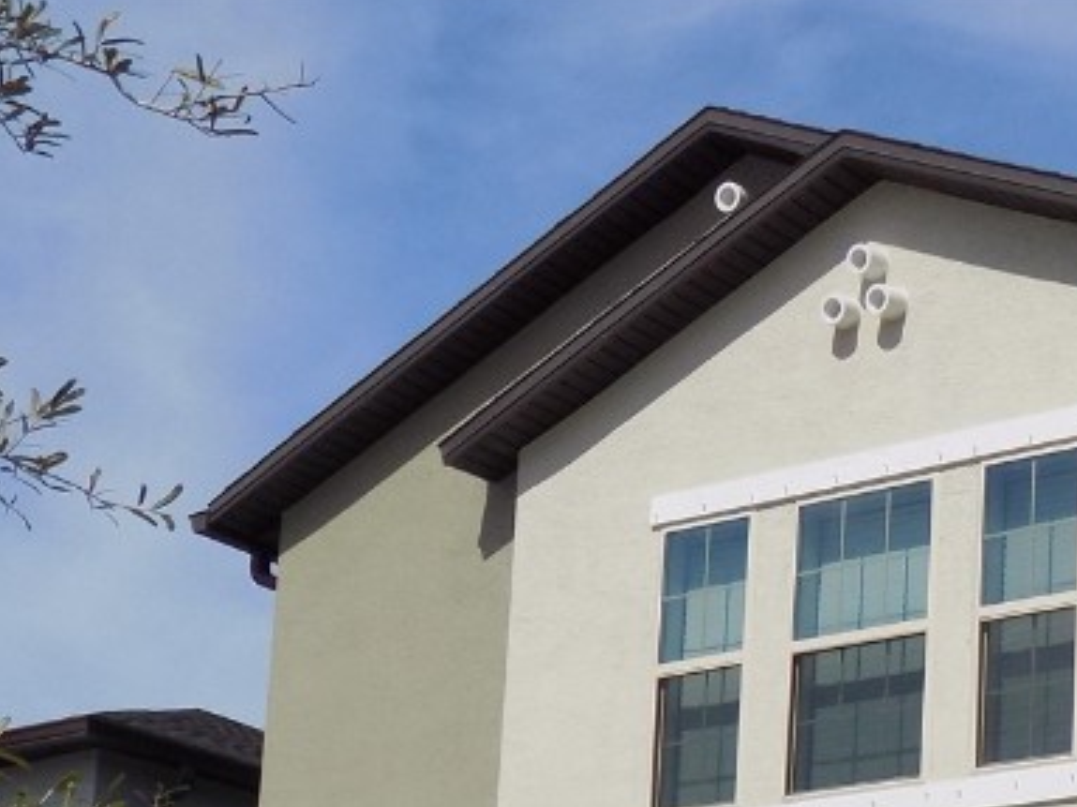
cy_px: 1063
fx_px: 2830
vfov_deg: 15.4
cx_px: 1254
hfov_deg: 20.3
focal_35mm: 91
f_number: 10.9
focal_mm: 6.1
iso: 80
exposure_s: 1/160
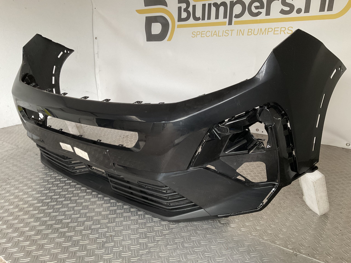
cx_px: 176
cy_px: 132
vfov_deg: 48.2
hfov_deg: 61.7
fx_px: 294
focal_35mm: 29
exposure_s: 1/50
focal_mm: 3
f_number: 1.8
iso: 100
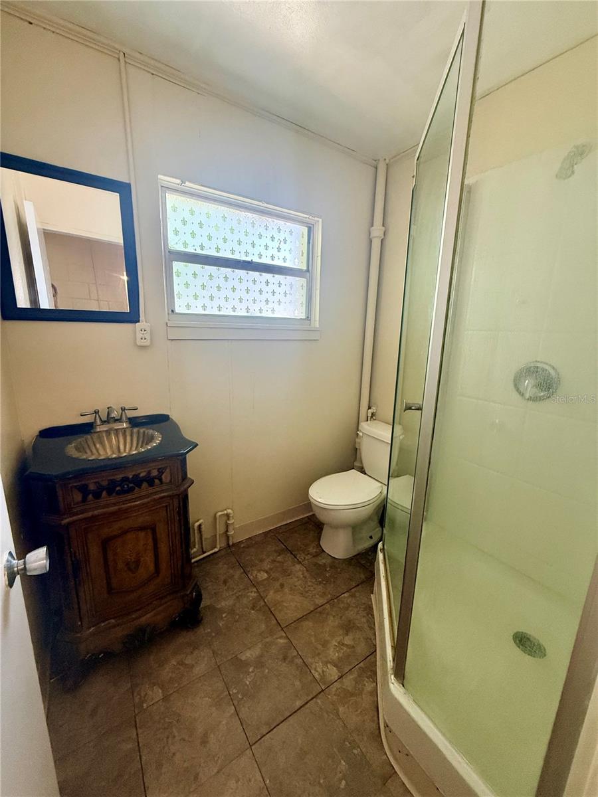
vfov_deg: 102.1
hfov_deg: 85.7
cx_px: 299
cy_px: 398
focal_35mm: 14
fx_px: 322
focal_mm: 2.22
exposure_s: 1/120
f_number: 2.2
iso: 320
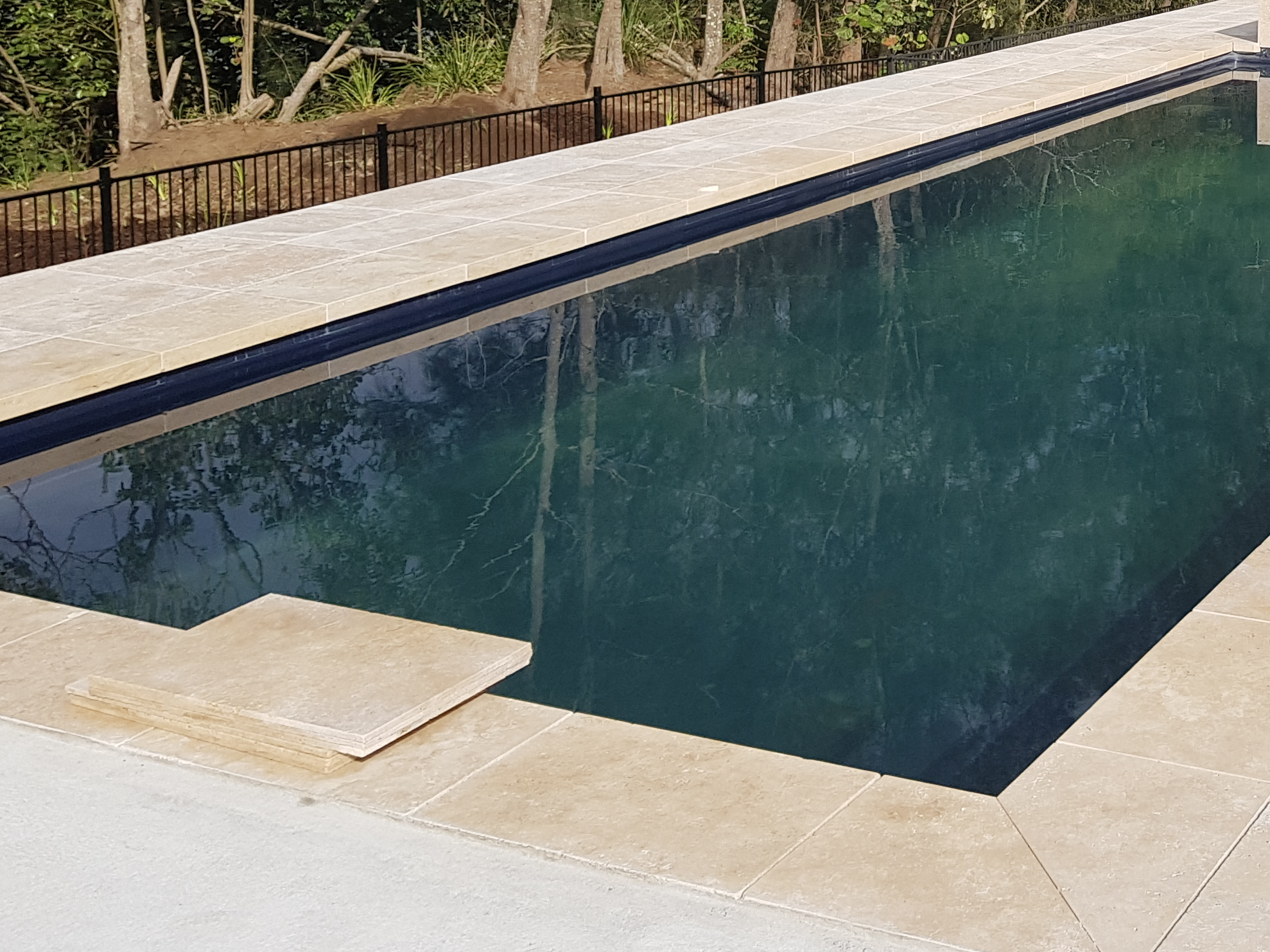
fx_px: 1944
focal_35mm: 53
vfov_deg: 26.4
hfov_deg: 33.5
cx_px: 1234
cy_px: 53
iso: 40
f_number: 1.7
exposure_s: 1/2424
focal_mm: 4.2
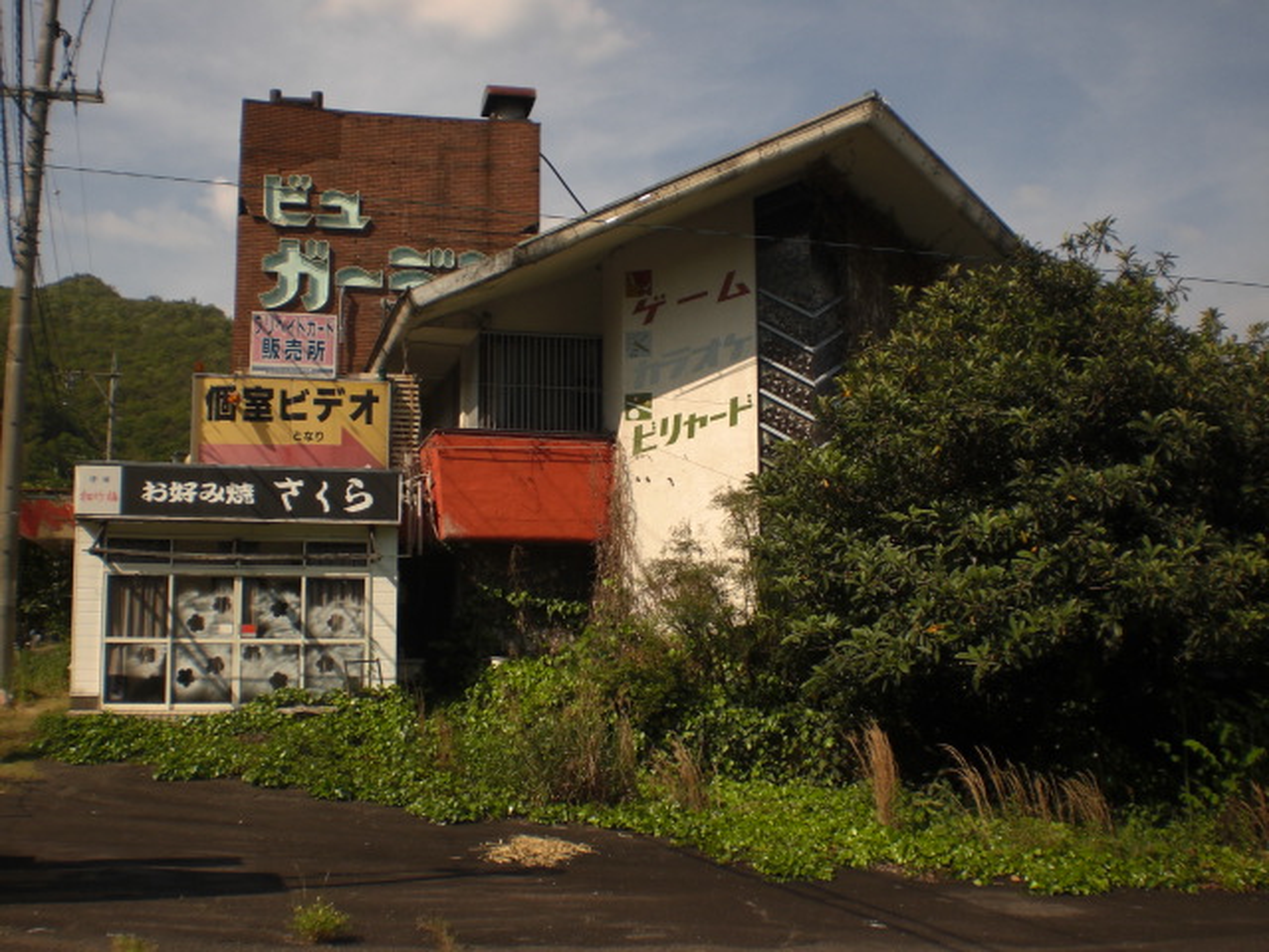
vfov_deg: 37.7
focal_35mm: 38
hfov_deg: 49.0
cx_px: 634
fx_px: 1393
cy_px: 476
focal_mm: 6.3
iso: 50
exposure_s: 1/500
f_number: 4.4
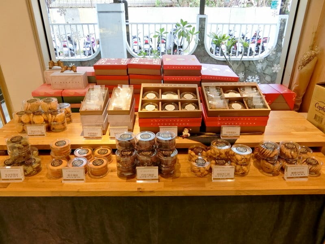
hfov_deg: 69.4
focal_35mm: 25
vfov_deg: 54.9
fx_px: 235
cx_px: 162
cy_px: 122
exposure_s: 1/125
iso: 320
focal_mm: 5.4
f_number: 2.8
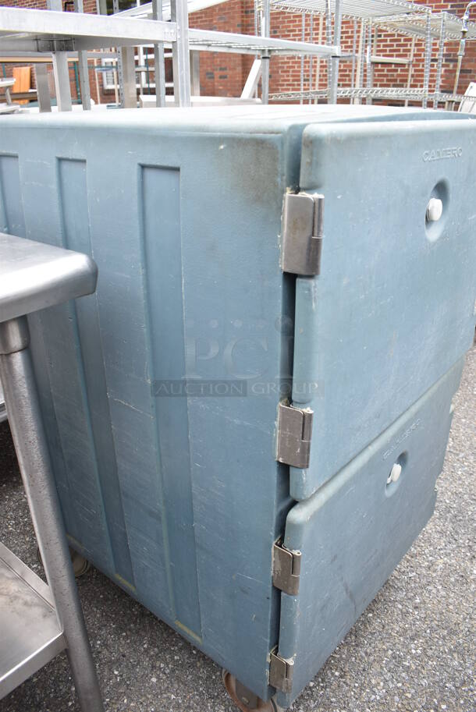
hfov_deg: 48.0
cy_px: 356
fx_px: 535
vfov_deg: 67.3
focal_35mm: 27
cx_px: 238
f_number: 5.6
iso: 400
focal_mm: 18
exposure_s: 1/125
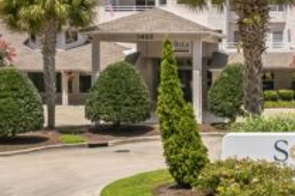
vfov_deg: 17.1
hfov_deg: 25.3
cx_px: 261
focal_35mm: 78
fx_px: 639
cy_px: 6
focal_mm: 8.4
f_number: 2.8
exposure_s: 1/250
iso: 100
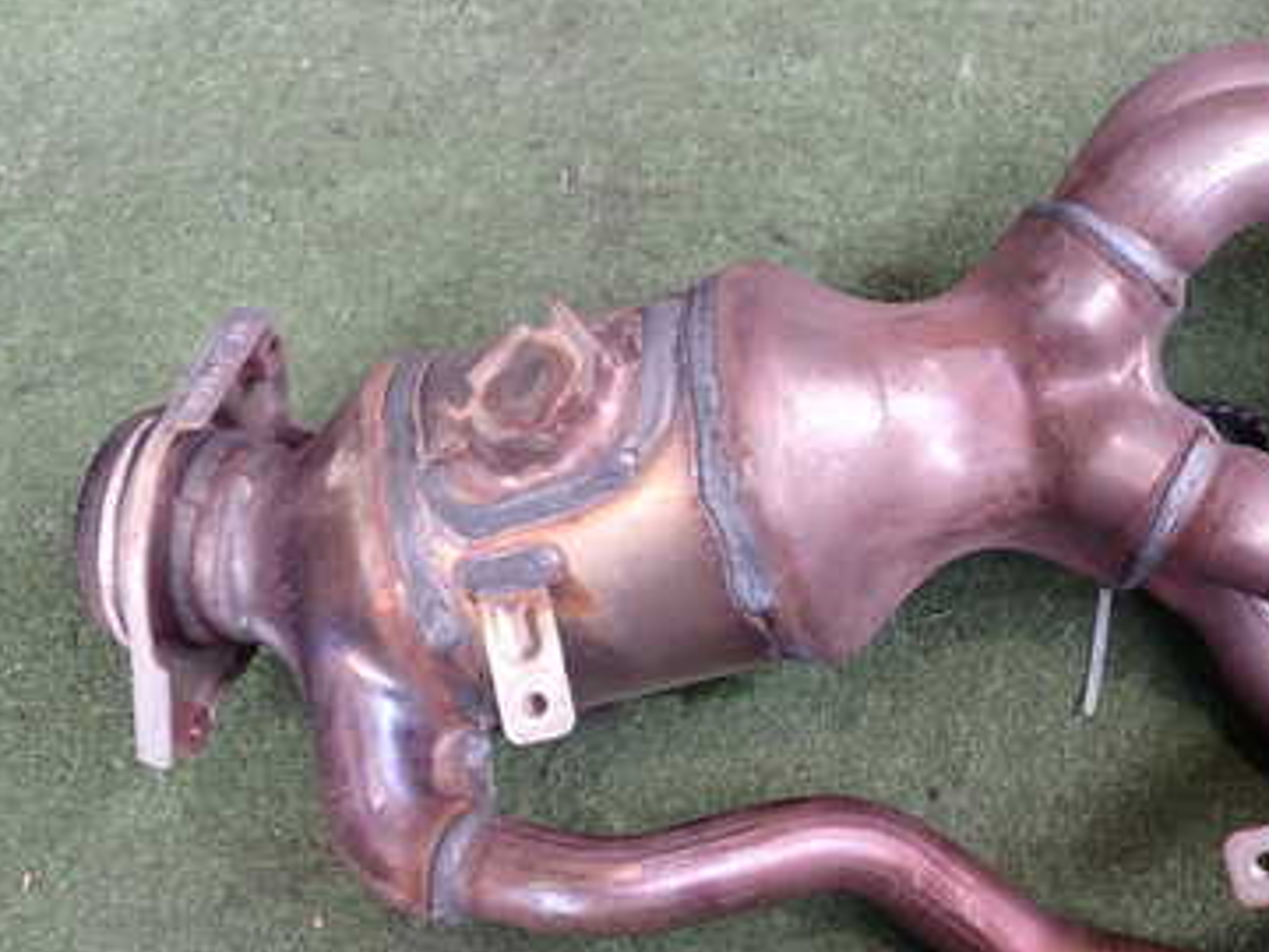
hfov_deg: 37.5
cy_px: 564
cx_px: 909
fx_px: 1833
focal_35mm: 50
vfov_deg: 29.0
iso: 200
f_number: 2.3
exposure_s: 1/80
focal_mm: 5.4
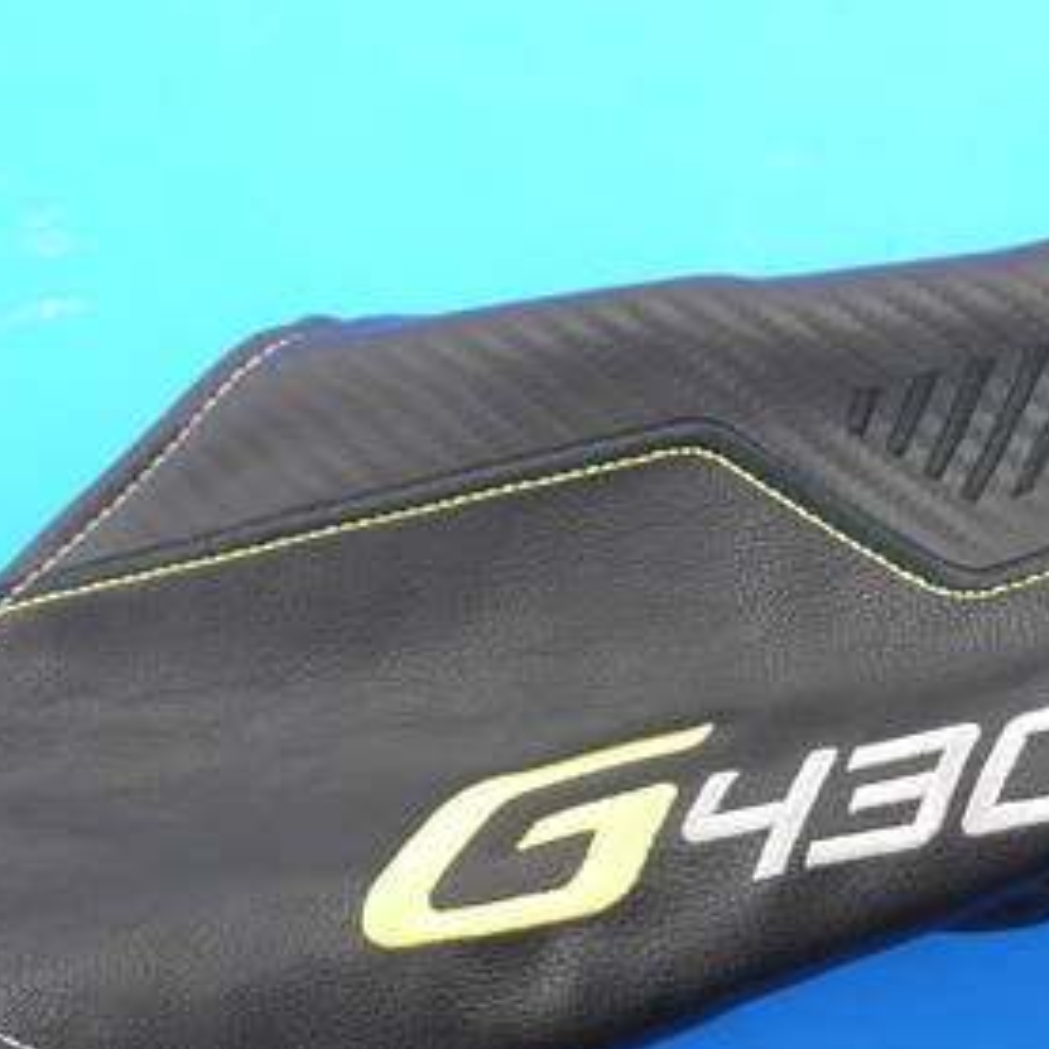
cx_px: 947
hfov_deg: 17.5
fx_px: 3360
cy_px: 591
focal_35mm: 98
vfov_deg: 17.7
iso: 640
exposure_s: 1/60
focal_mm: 24
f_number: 4.5
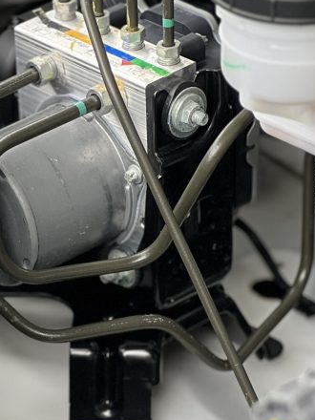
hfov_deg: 7.8
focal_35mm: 189
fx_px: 2293
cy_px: 472
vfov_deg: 10.3
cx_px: -41
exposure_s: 1/121
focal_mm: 9
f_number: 2.8
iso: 64
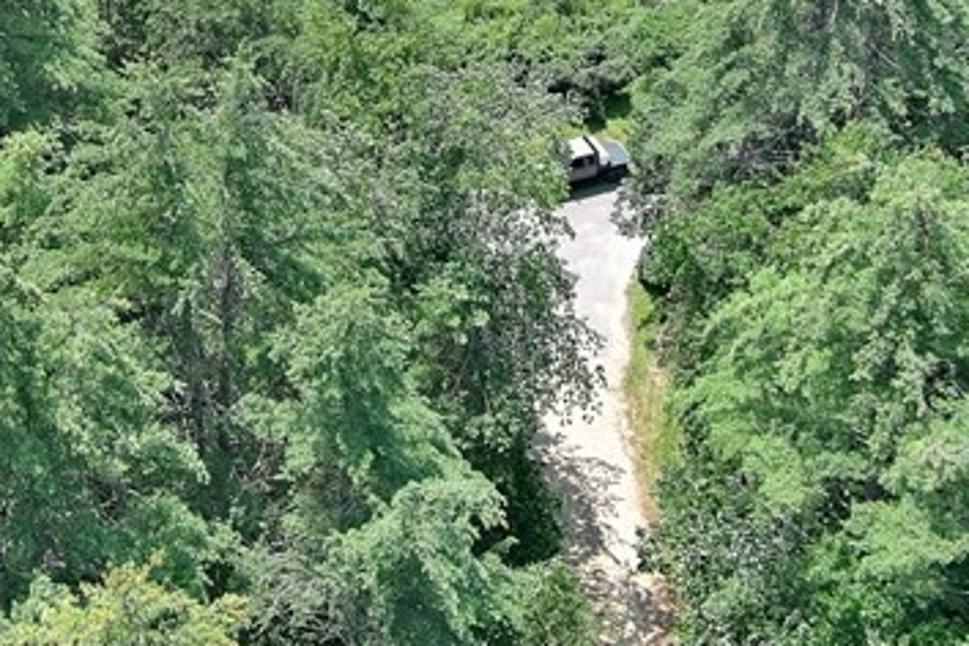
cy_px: -215
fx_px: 2261
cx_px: 315
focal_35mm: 84
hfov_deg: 24.1
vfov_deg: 15.4
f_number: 2.8
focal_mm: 10.57
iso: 100
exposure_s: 1/28
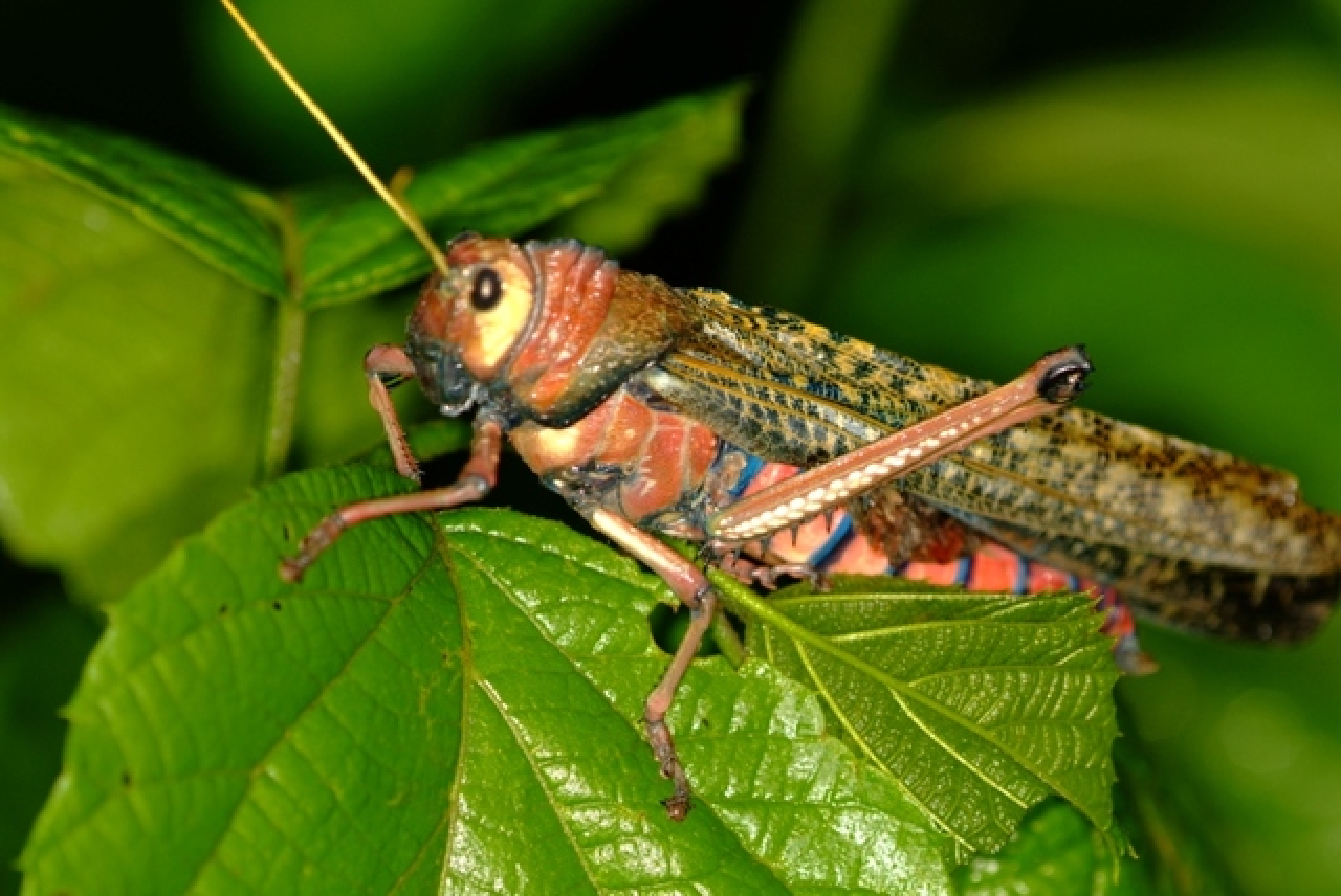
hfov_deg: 6.9
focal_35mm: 300
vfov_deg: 4.6
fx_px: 11185
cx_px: 670
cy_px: 448
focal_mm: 200
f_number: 5.6
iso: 200
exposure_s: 1/60
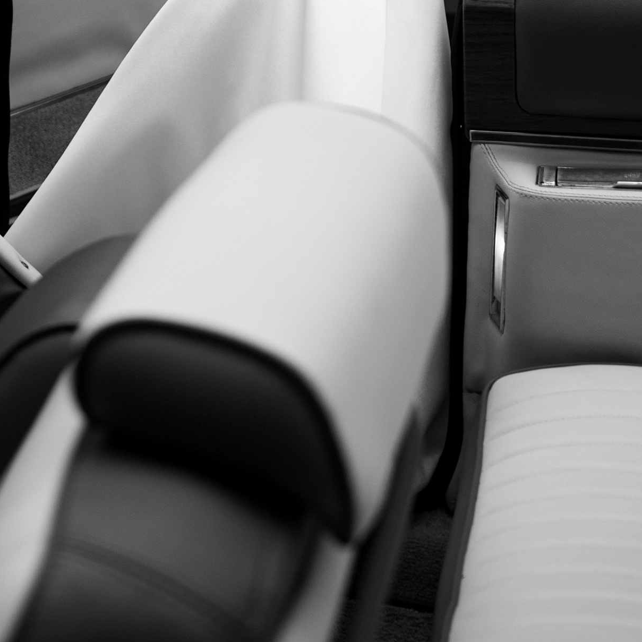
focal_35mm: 108
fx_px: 2266
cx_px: 71
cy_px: -292
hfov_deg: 15.9
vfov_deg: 15.1
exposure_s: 1/1250
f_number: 2.8
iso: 200
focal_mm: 40
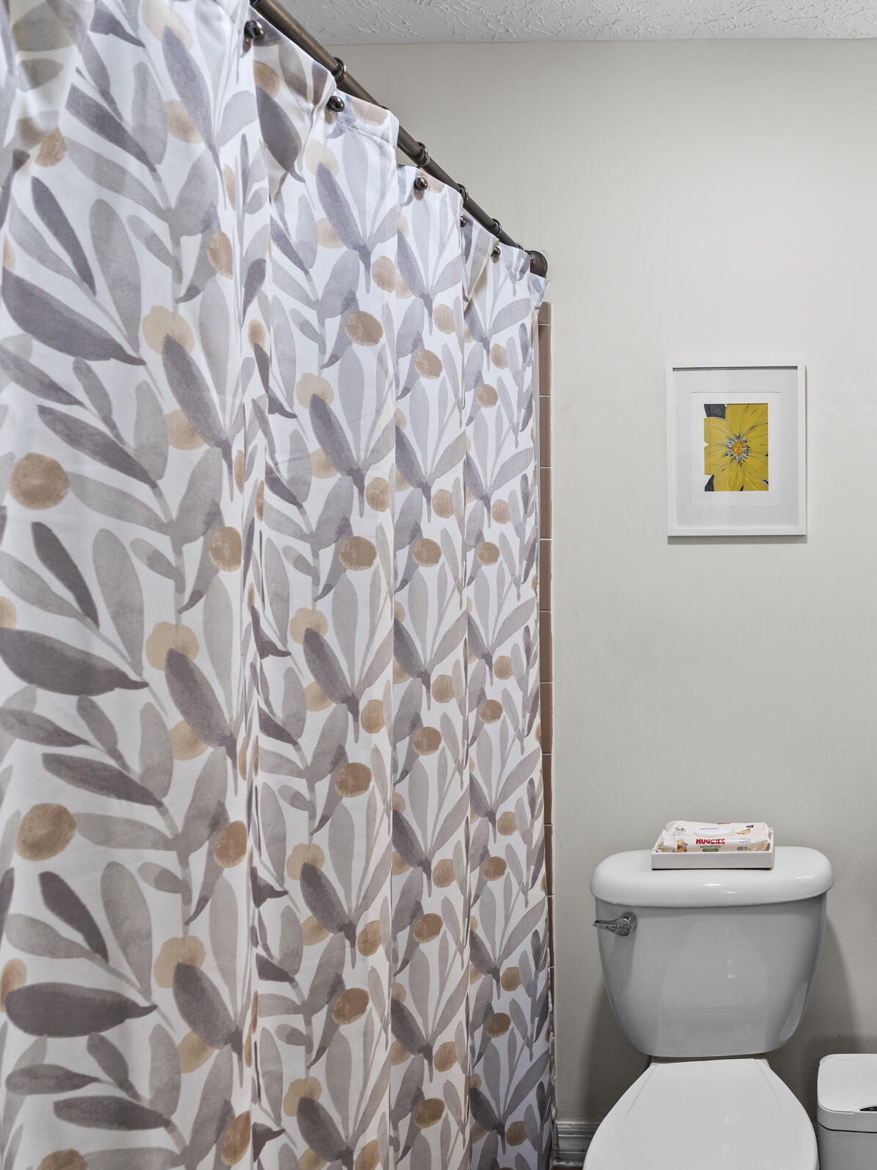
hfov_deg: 49.7
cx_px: 808
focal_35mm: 24
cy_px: 583
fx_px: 811
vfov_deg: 71.6
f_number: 9
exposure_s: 1/4
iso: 400
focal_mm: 16
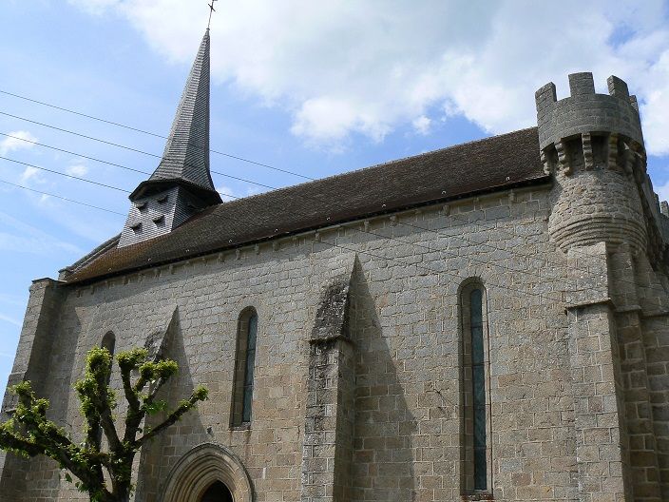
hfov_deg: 51.4
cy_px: 251
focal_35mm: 36
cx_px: 334
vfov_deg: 39.7
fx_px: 696
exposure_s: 1/400
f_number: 7.1
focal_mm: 6
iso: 80
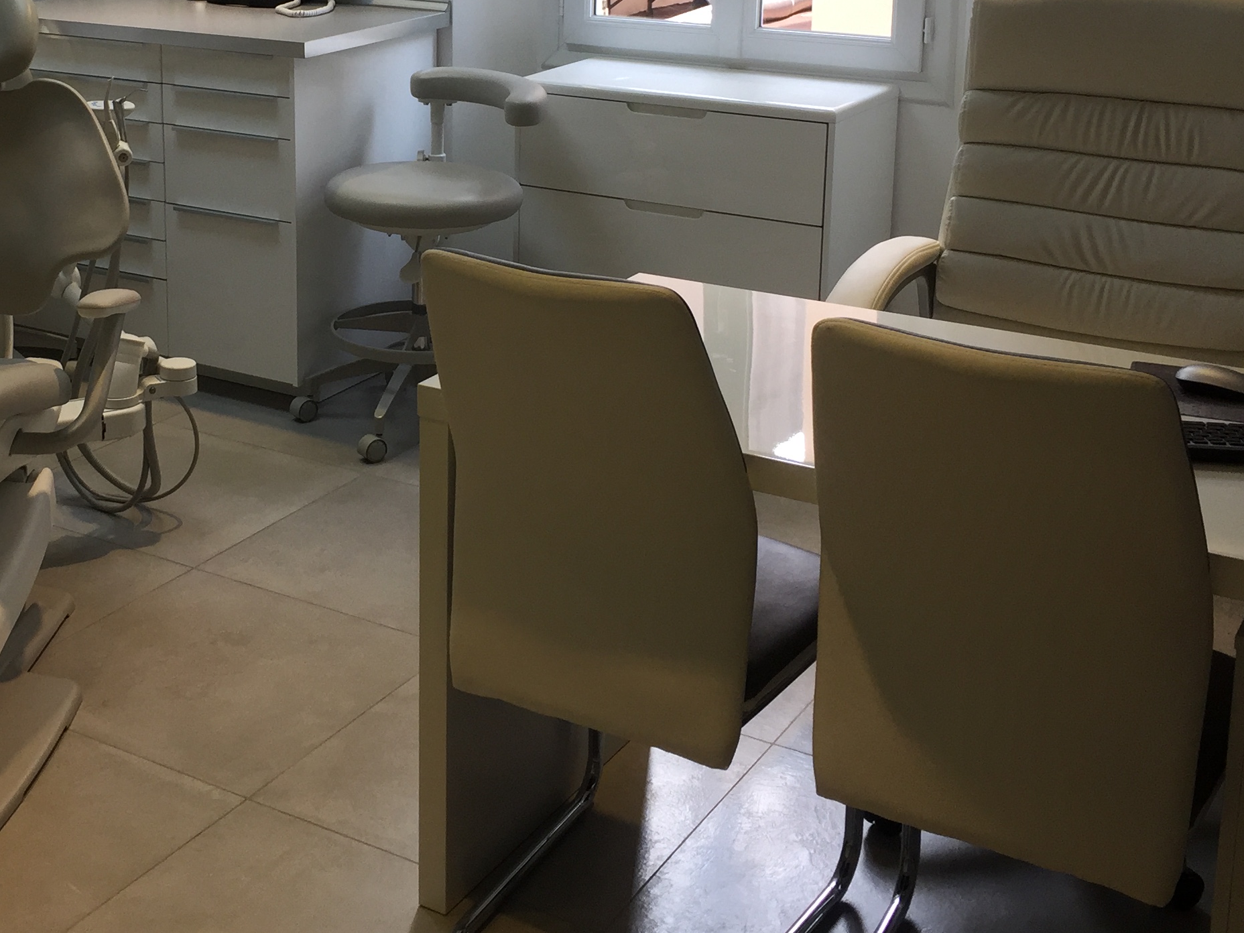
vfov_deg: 27.8
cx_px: 332
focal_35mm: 51
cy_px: 149
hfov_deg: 36.7
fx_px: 1833
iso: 50
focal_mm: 4.15
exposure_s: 1/100
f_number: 2.2
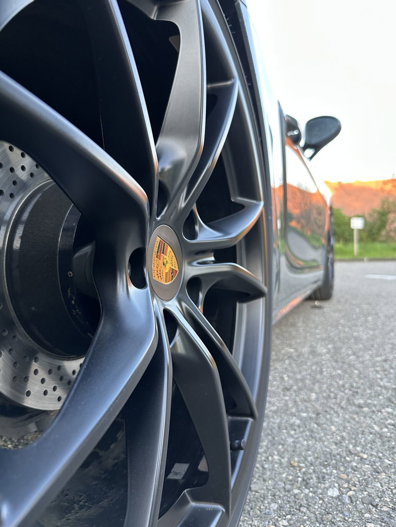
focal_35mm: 24
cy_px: 264
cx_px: 198
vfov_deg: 71.6
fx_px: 366
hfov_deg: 56.8
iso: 200
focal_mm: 6.86
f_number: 1.78
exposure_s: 1/121
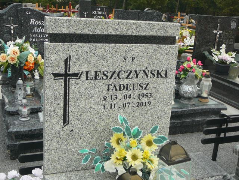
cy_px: 90
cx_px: 120
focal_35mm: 47
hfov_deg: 40.4
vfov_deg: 30.9
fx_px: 325
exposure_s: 1/50
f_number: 3.3
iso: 100
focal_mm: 7
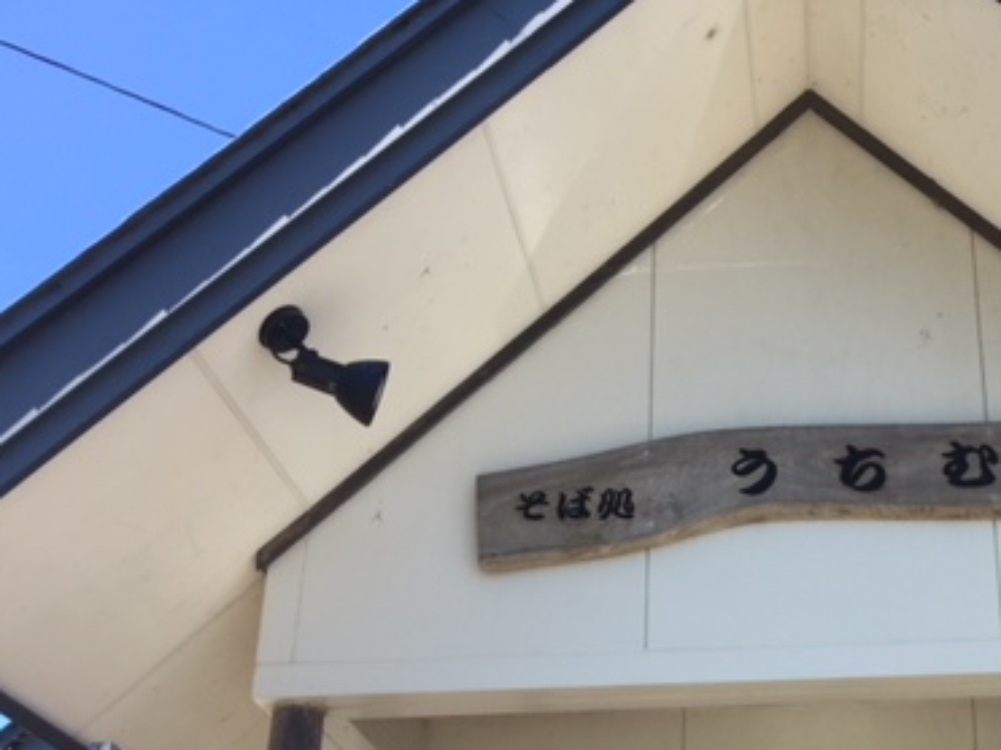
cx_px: 804
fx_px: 1445
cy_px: 637
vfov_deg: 28.3
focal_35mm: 50
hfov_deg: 36.8
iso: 32
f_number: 2.2
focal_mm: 4.15
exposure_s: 1/573
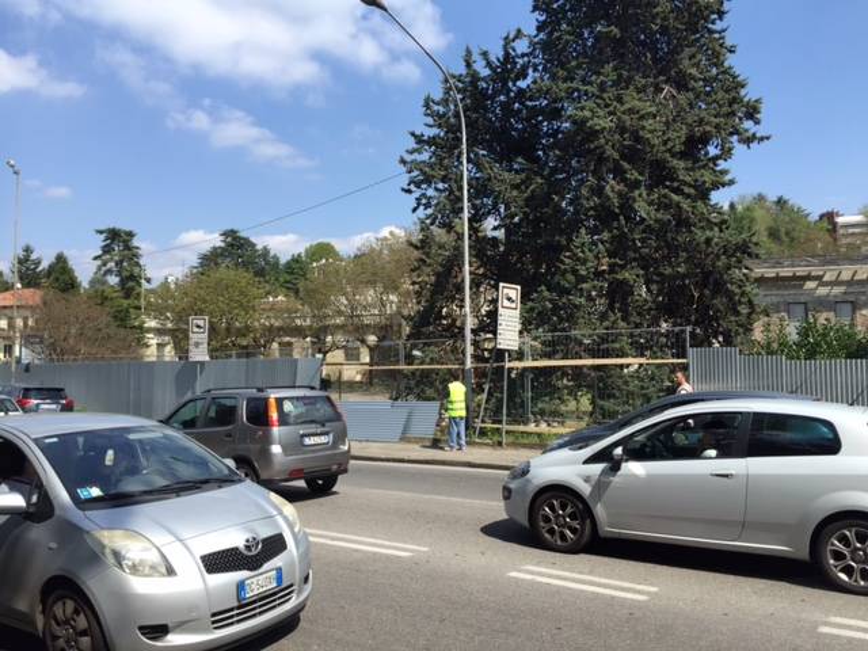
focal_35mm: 29
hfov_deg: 61.7
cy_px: 326
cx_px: 434
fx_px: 727
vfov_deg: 48.2
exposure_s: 1/1522
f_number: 2.2
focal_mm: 4.15
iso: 32
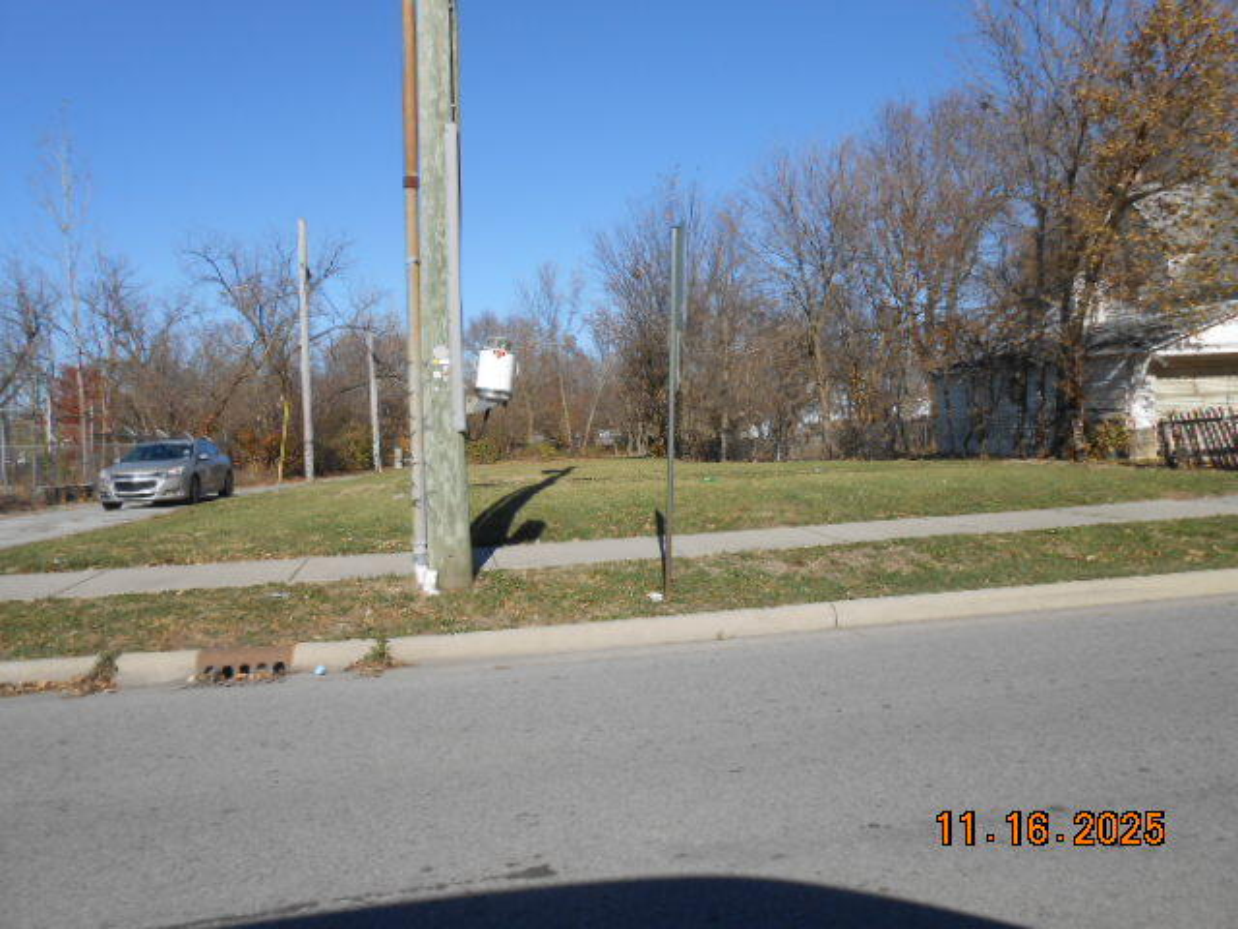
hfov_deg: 67.3
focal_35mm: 26
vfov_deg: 53.1
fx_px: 930
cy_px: 464
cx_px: 619
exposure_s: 1/1000
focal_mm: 4.6
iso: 80
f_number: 3.5
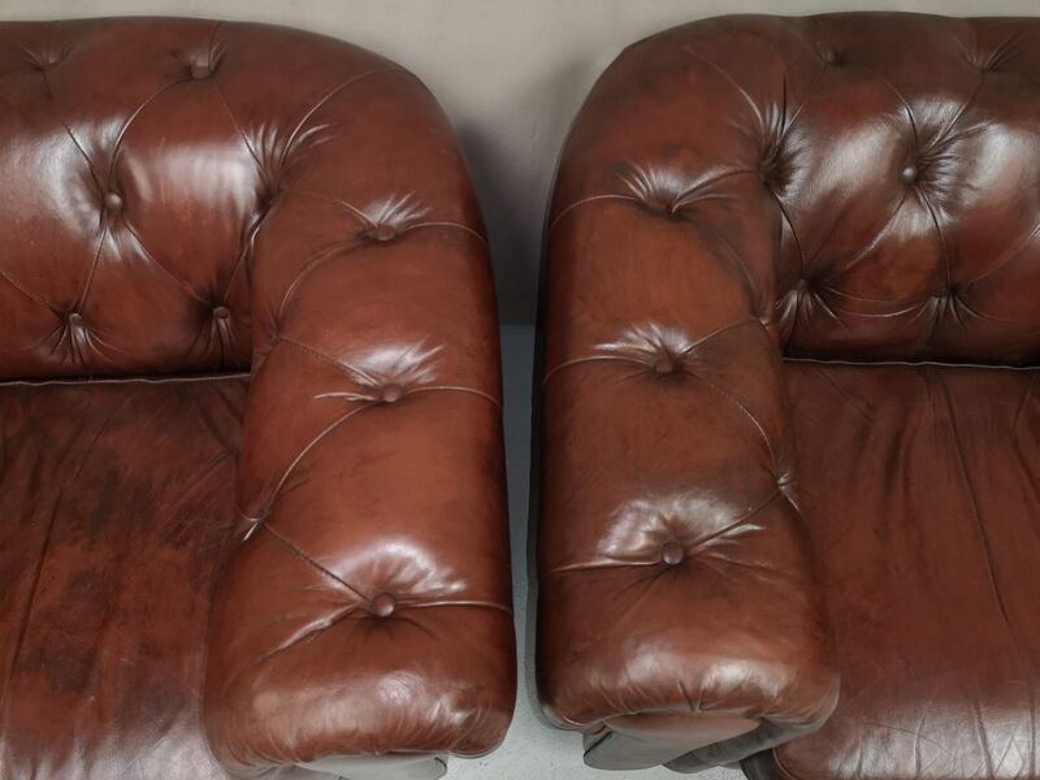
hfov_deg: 65.3
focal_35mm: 27
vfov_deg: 51.4
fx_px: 811
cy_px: 390
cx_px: 520
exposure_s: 1/33.3
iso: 200
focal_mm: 3.95
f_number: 1.8
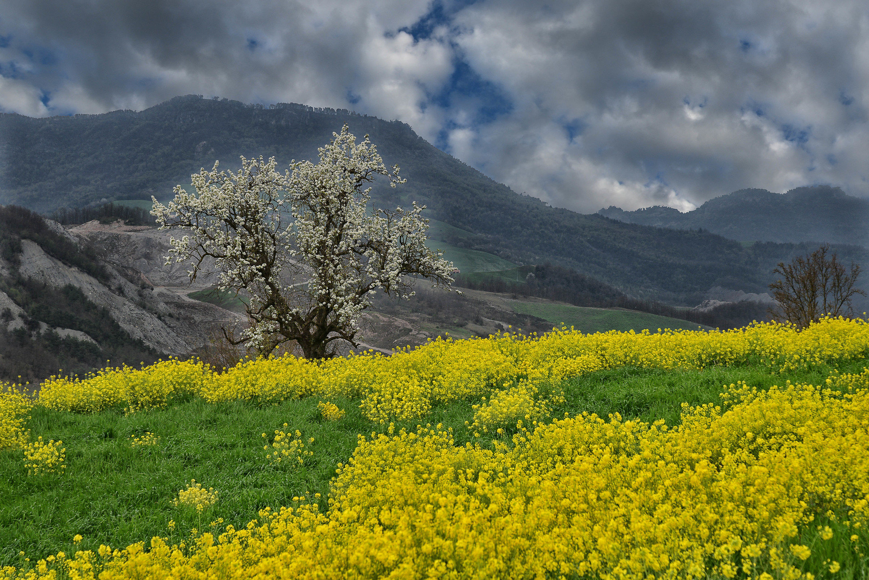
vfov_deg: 13.0
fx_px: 2534
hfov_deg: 19.5
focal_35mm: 105
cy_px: 290
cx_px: 434
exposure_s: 1/60
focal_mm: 70
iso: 200
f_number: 9
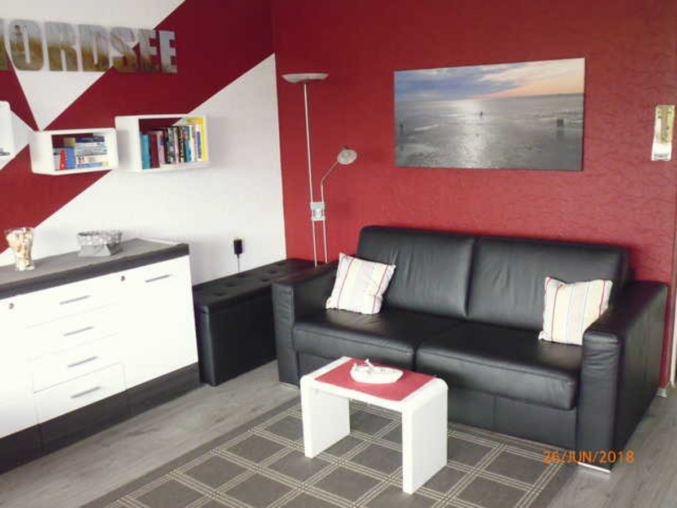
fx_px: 685
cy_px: 254
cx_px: 338
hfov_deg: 52.6
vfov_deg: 40.7
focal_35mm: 35
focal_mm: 6.3
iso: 500
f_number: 3.3
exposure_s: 1/60
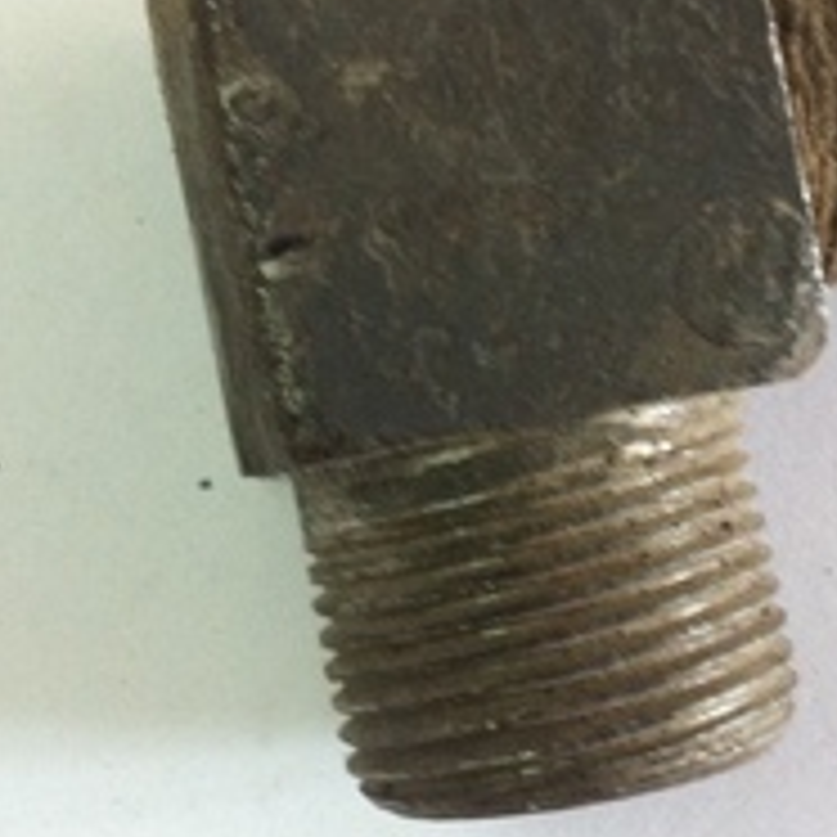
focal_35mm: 83
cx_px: 468
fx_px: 2271
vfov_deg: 20.9
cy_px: 389
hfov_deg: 20.9
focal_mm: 3.85
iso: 160
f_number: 2.8
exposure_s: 1/17
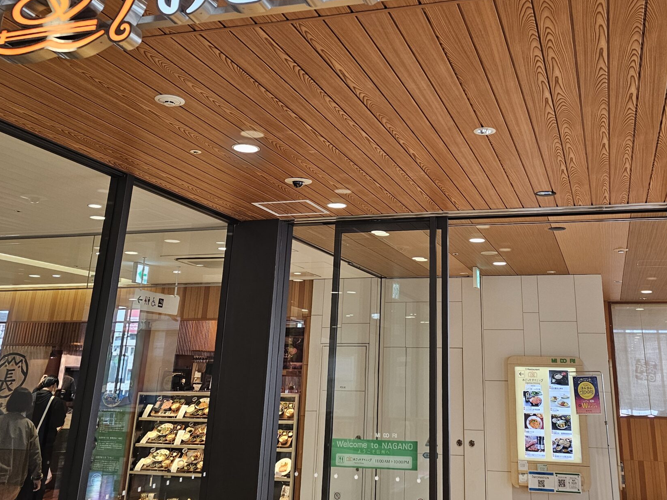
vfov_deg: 38.8
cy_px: 136
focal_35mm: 36
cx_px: 416
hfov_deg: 50.8
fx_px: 694
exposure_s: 1/180
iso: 200
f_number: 1.7
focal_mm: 6.3
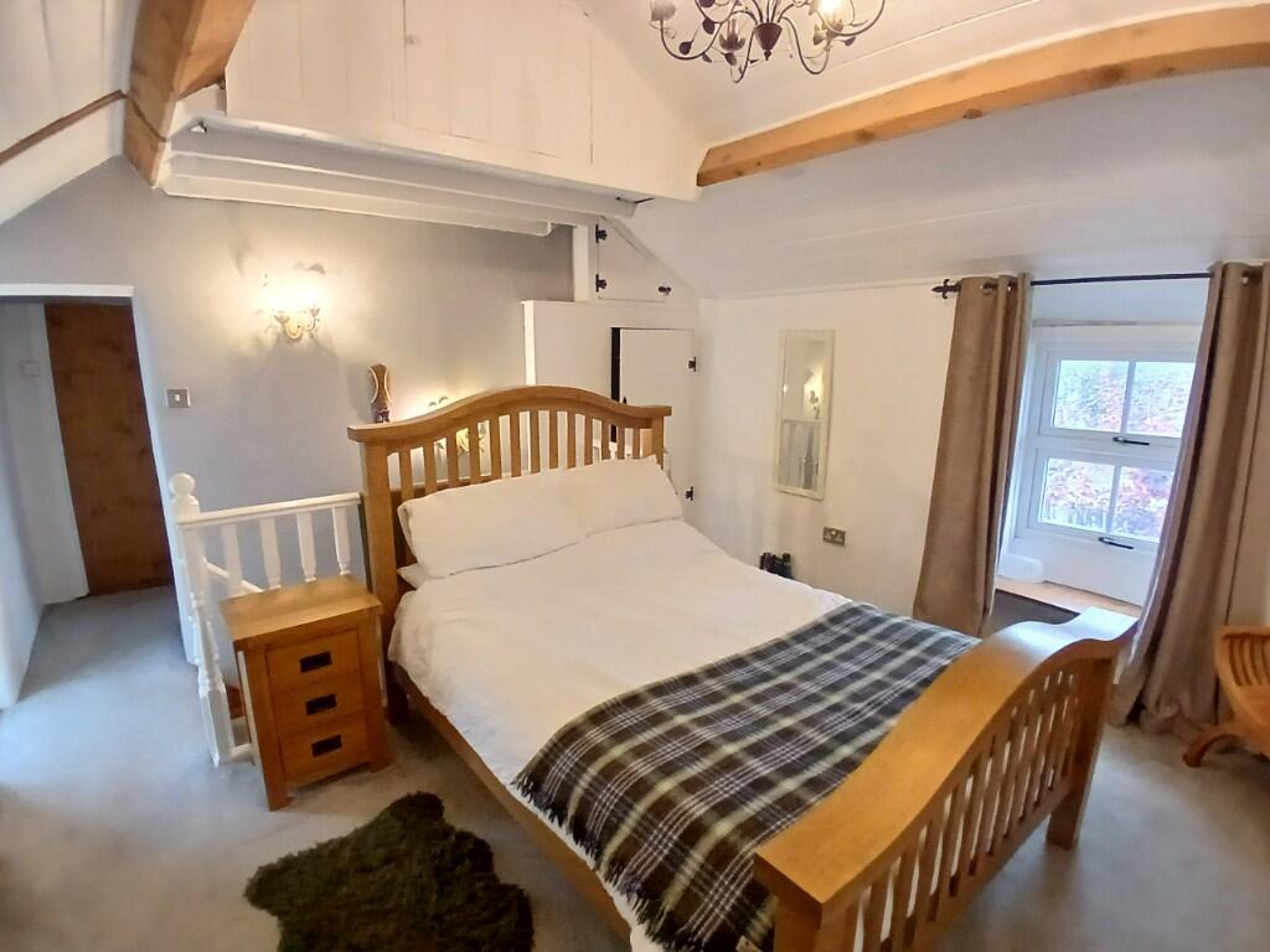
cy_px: 476
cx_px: 635
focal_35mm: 17
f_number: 2.2
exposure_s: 1/25
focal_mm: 1.4
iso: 500
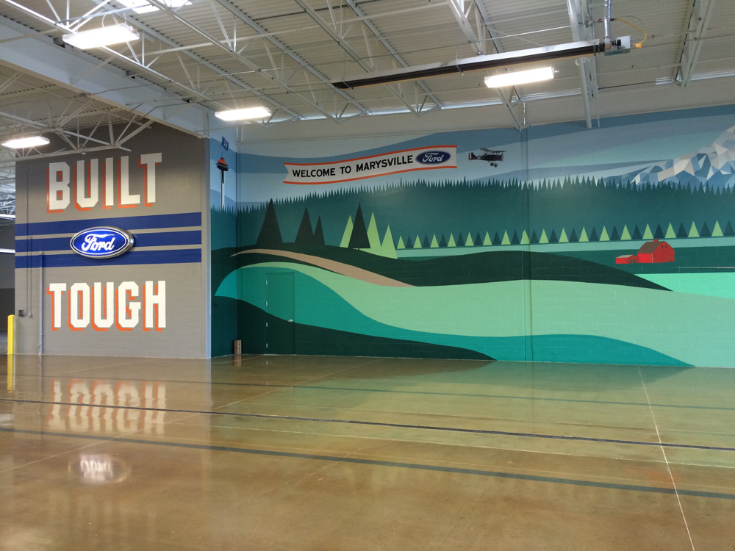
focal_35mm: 29
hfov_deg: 61.7
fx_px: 616
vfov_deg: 48.2
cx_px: 368
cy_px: 276
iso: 50
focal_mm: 4.15
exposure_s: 1/30
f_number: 2.2
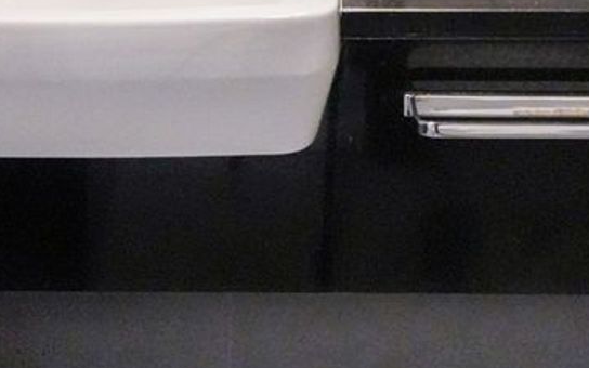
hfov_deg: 37.3
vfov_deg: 20.0
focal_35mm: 54
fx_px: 867
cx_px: 366
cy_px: -214
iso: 12800
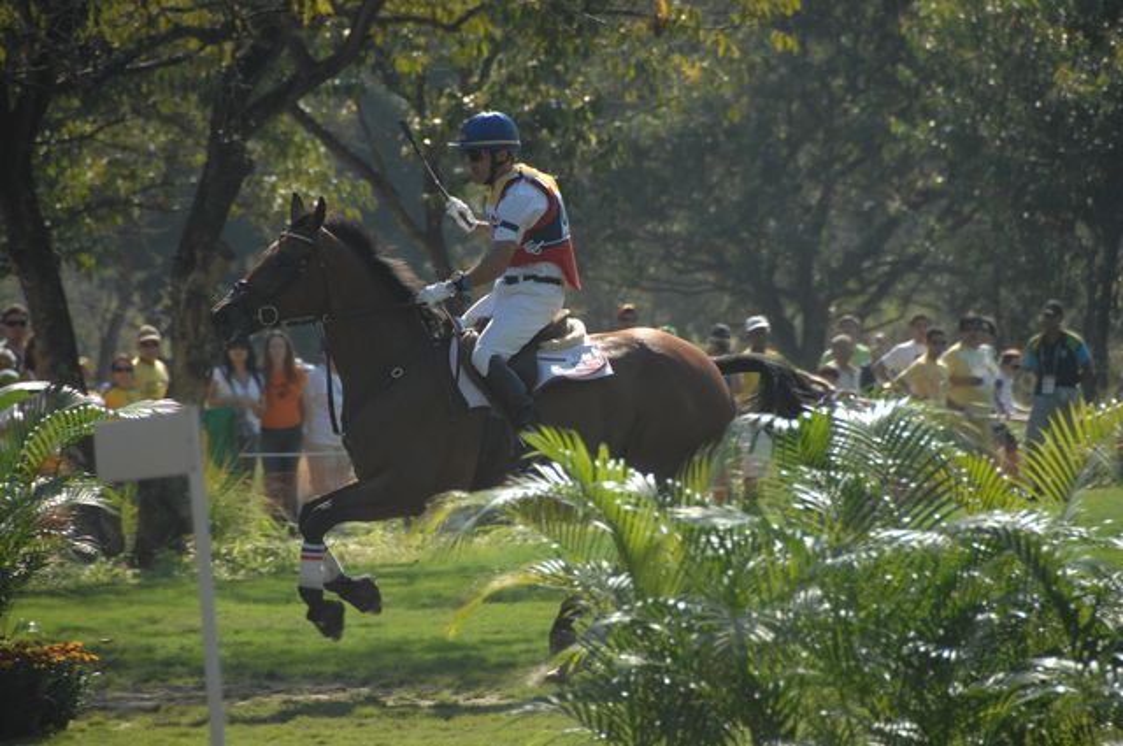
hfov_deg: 6.9
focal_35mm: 300
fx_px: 9346
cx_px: 562
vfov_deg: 4.6
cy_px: 373
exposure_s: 1/500
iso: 200
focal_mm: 200
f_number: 5.6
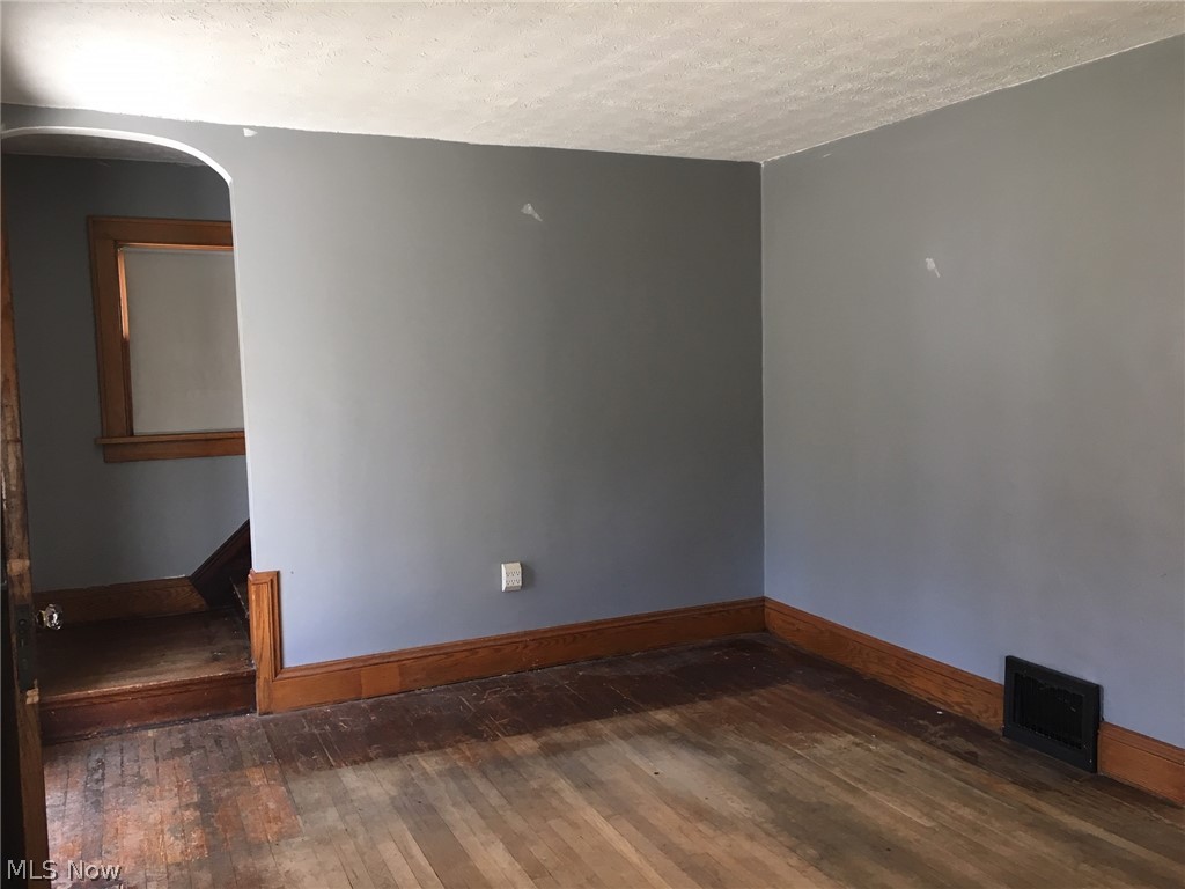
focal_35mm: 29
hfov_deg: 61.7
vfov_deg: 48.2
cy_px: 444
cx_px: 592
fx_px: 993
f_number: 2.2
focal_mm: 4.15
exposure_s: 1/30
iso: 50
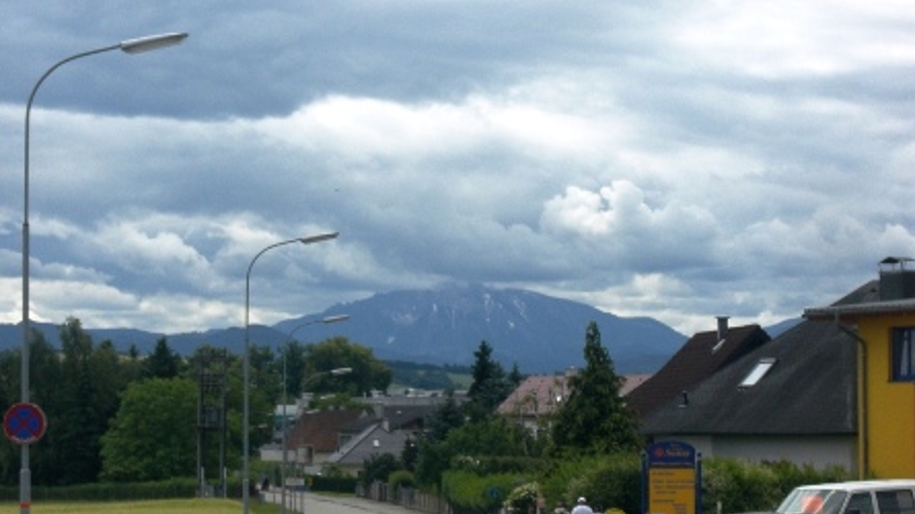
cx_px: 456
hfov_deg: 17.2
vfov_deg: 9.7
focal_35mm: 125
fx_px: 3032
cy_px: 327
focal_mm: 18.9
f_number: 7.6
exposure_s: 1/250
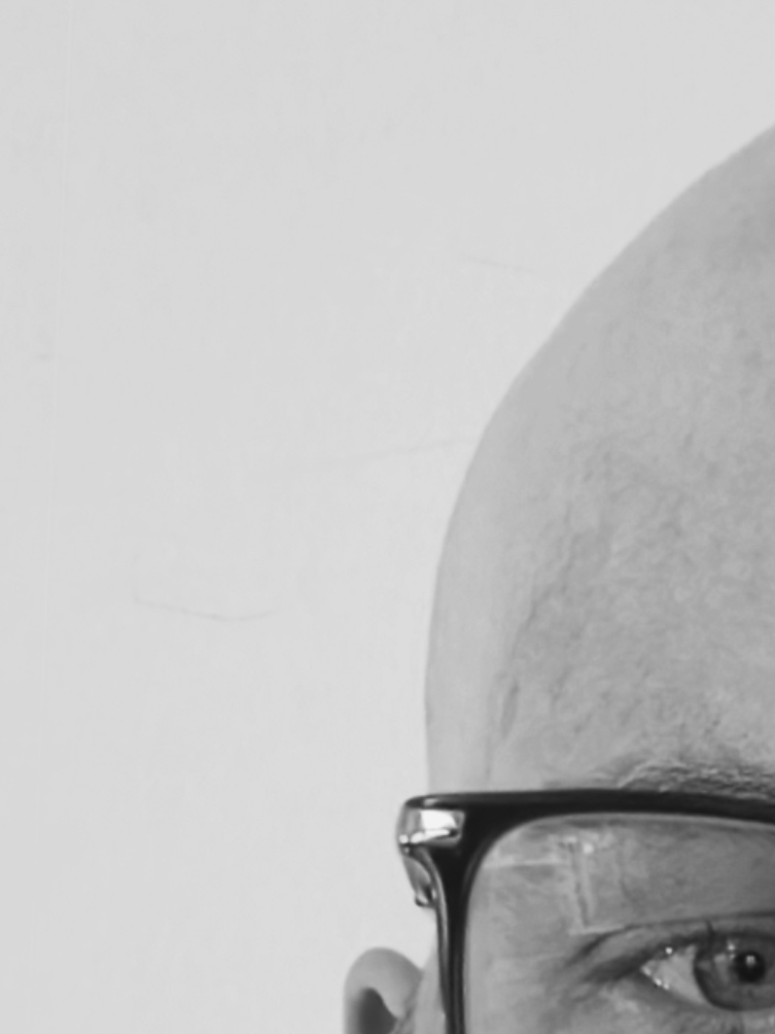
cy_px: 1104
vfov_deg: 18.6
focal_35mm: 102
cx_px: 1029
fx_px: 3045
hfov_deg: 13.9
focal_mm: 2.98
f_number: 2.1
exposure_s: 1/25
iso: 1250
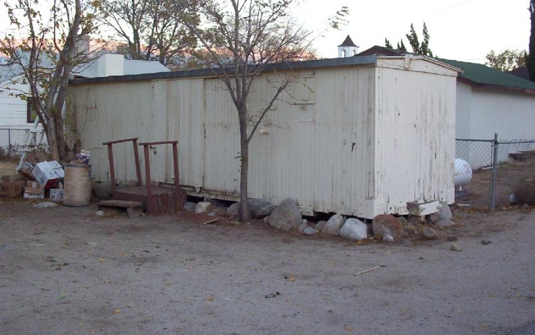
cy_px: 148
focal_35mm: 42
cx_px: 269
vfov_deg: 30.5
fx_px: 612
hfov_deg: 47.2
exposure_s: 1/40.6
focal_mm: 6
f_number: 4.5
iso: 100
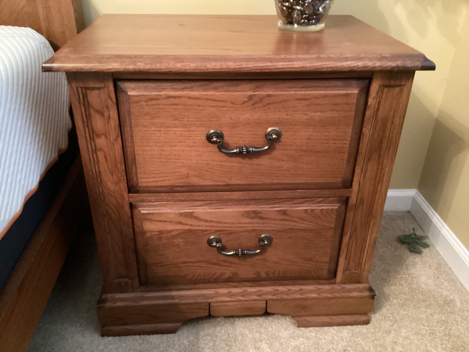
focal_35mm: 31
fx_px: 420
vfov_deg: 45.4
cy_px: 176
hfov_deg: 58.3
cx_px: 234
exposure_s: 1/17
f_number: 2.4
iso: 640
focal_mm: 3.3
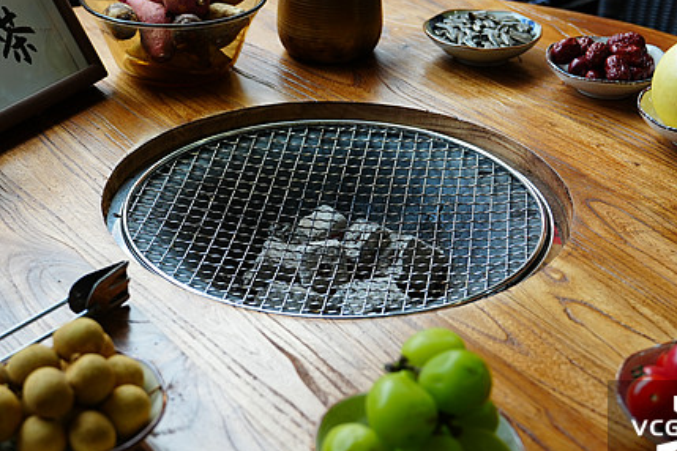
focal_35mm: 69
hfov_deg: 29.2
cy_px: 236
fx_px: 1297
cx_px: 328
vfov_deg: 19.7
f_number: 4
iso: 400
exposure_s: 1/125
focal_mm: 37
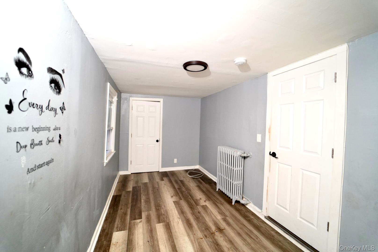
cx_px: 189
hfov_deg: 104.2
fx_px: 147
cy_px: 126
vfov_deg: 81.3
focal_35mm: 14
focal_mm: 14
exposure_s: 1/160
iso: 2000
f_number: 2.8
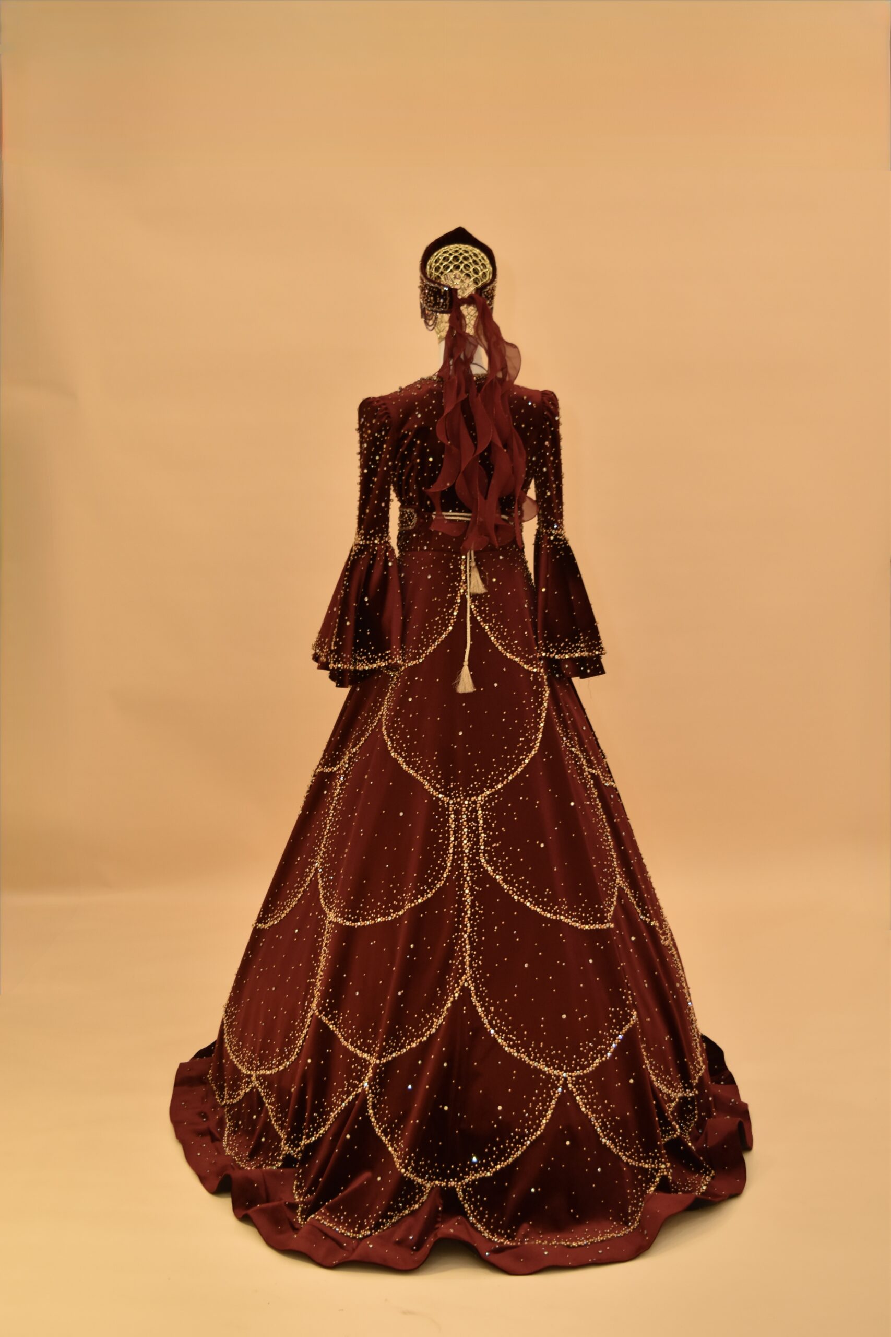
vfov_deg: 51.3
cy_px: 668
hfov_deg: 35.5
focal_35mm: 38
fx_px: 1392
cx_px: 446
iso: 400
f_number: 4.5
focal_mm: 25
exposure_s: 1/100
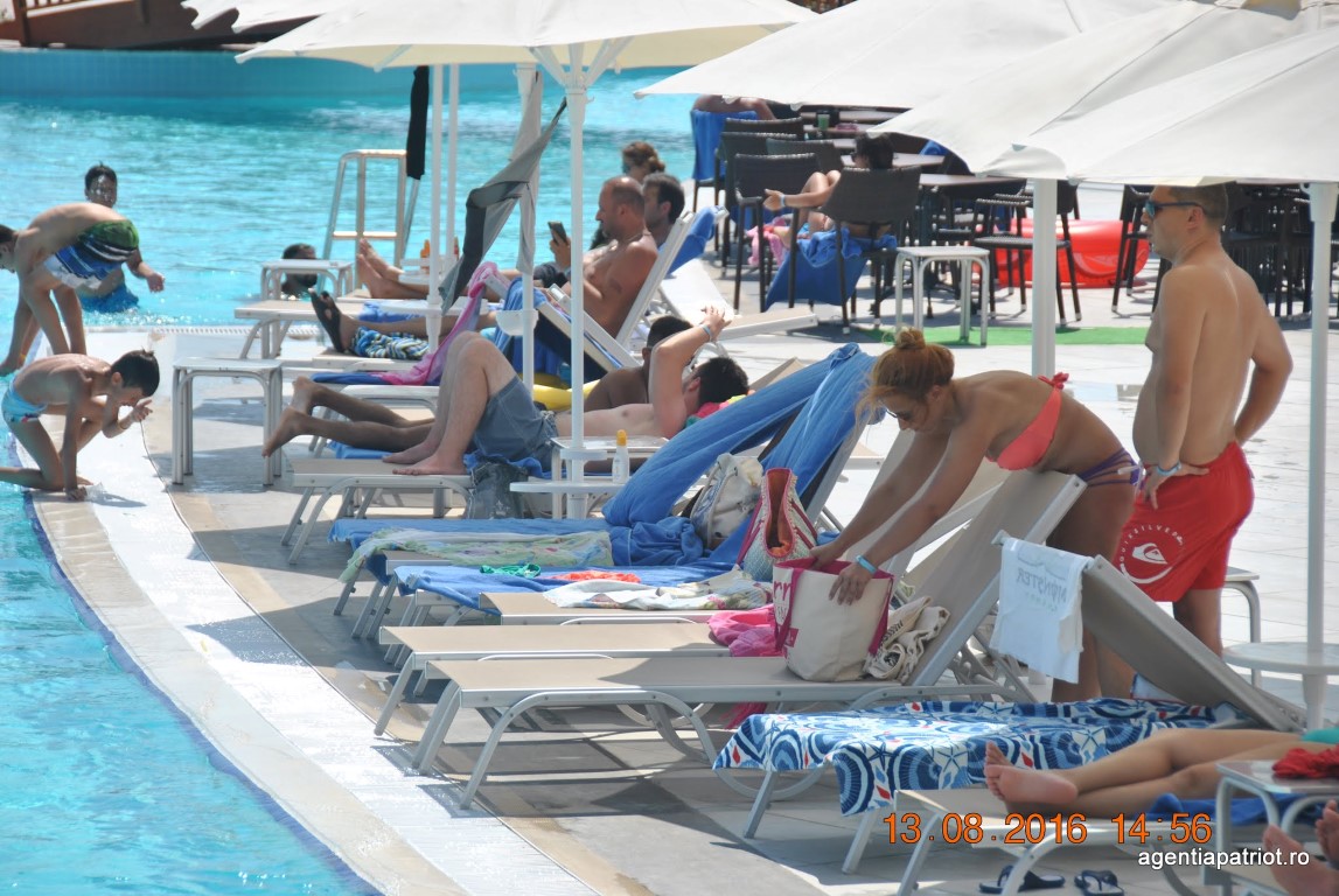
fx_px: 6257
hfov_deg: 12.2
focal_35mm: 168
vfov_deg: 8.2
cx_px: 670
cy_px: 448
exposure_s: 1/640
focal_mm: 112
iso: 100
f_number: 6.3
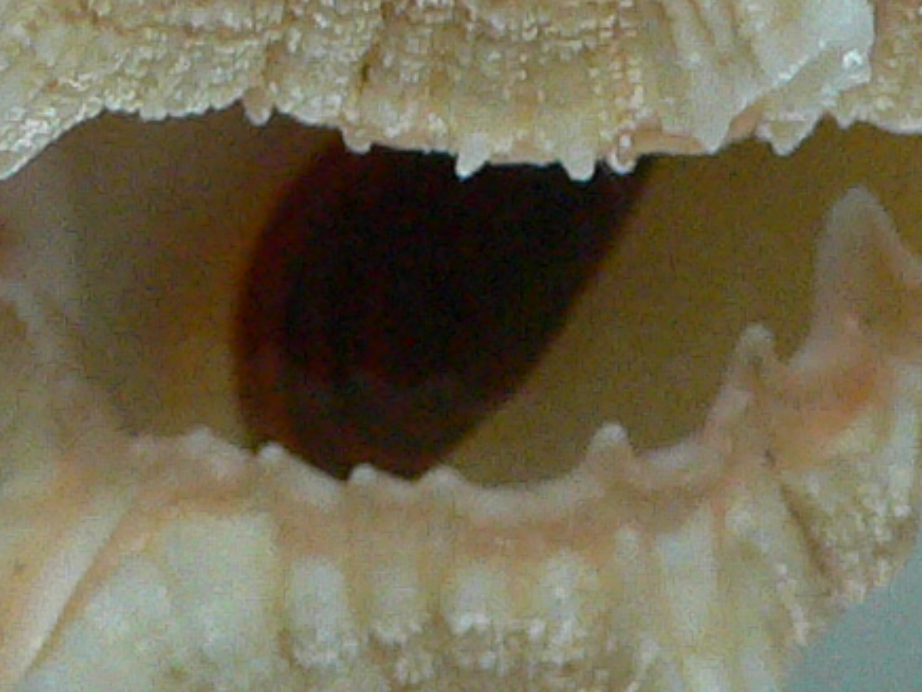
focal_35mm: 162
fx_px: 4315
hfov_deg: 12.2
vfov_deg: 8.5
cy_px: -891
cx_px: 484
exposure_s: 1/60
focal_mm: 4.6
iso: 200
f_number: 2.8
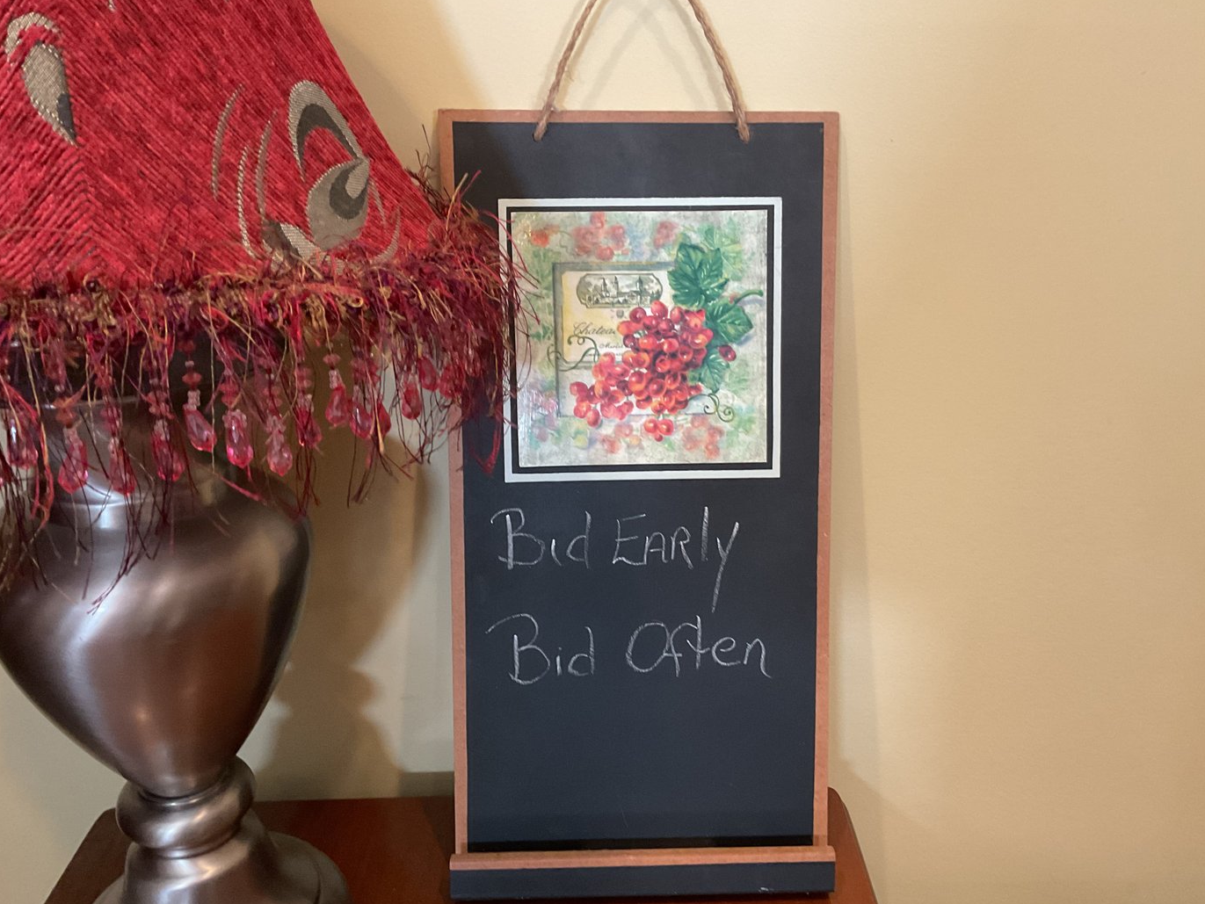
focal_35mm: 32
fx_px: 1114
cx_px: 661
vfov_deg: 44.2
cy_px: 465
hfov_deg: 56.7
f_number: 1.8
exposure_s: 1/40
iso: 200
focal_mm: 3
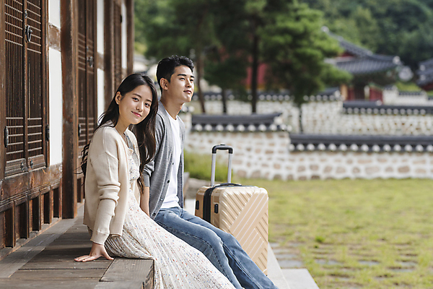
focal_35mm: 85
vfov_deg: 16.1
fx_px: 1022
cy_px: 144
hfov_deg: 23.9
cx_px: 216
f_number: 2.8
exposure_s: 1/640
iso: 125
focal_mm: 85
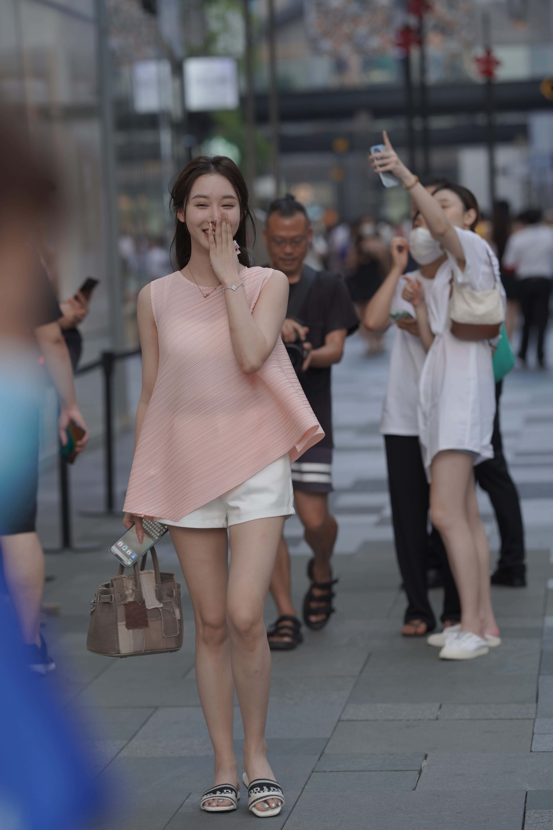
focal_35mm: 135
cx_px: 276
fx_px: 3110
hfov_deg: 10.2
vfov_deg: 15.2
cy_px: 415
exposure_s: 1/400
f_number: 3.2
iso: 320
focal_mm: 135
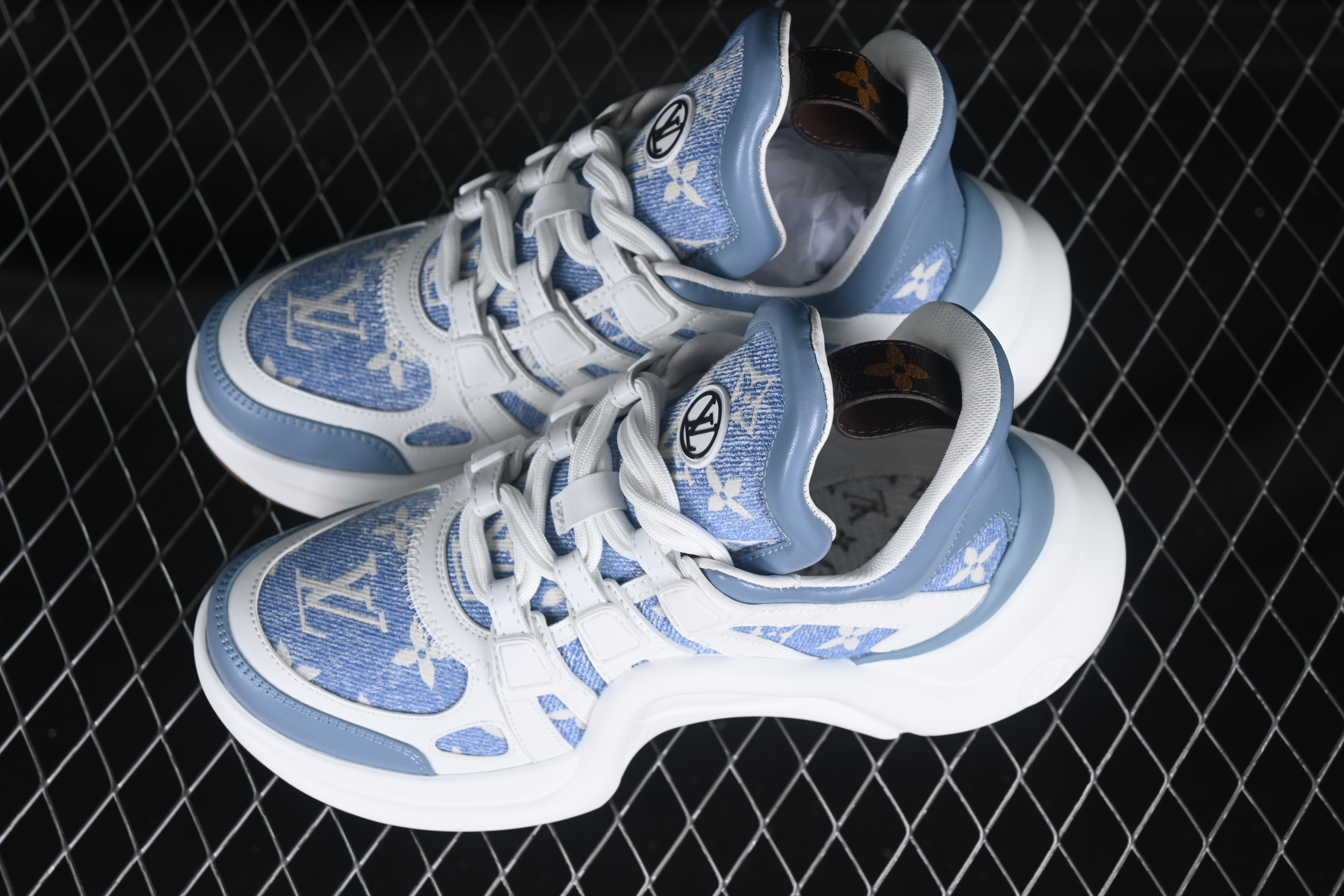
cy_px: 448
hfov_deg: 27.0
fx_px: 2800
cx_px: 672
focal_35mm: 75
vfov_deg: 18.2
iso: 160
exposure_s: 1/80
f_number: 7.1
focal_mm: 50
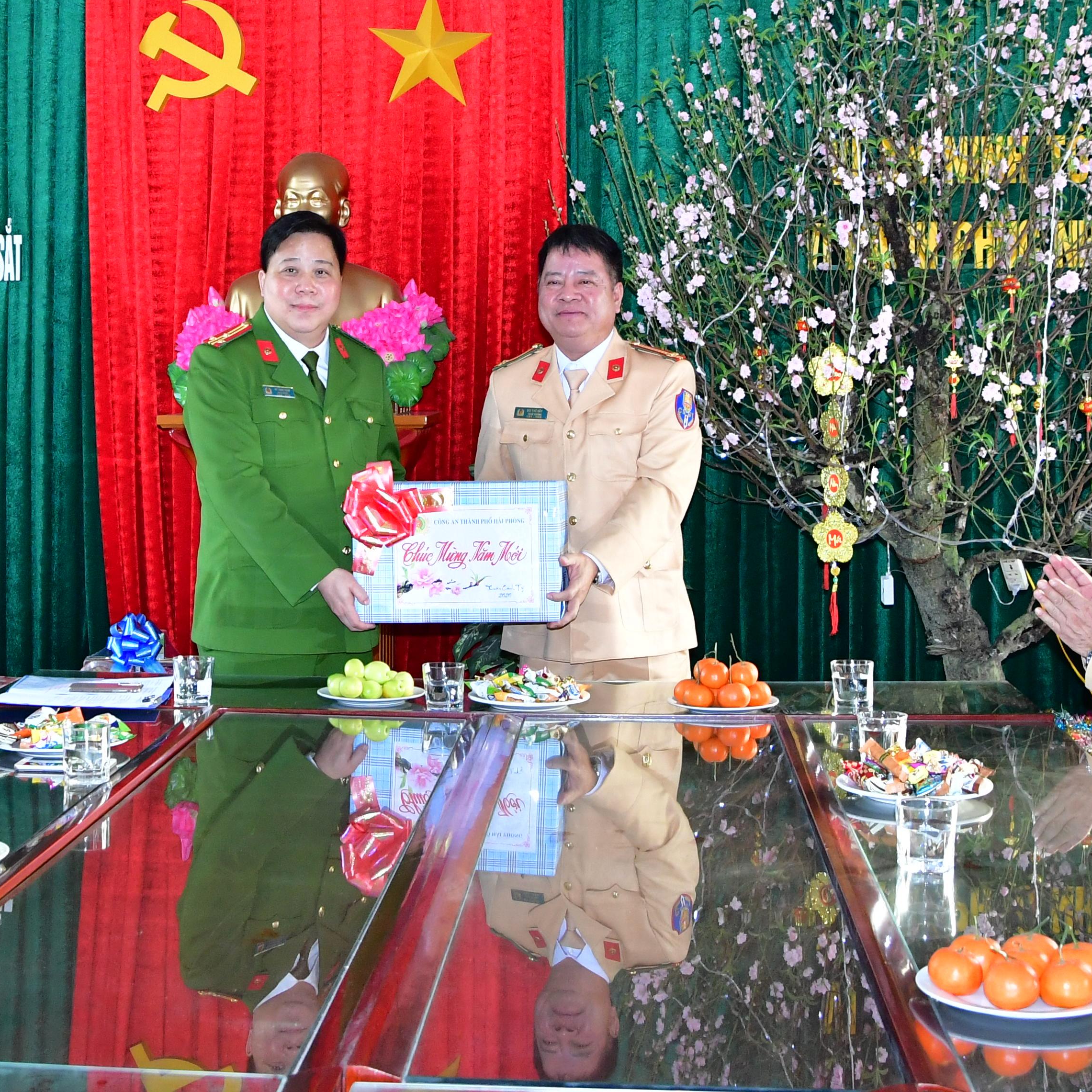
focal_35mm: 56
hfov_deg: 30.4
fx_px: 1999
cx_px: 412
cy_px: 311
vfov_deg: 30.2
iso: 1600
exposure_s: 1/200
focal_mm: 18
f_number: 5.6
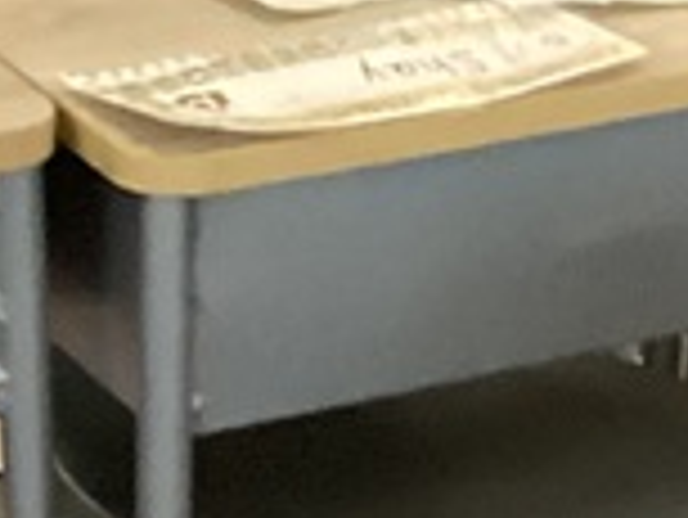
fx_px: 4117
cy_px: 1725
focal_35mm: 207
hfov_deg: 9.5
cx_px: 157
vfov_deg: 6.4
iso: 500
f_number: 2.4
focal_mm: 3.3
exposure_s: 1/30
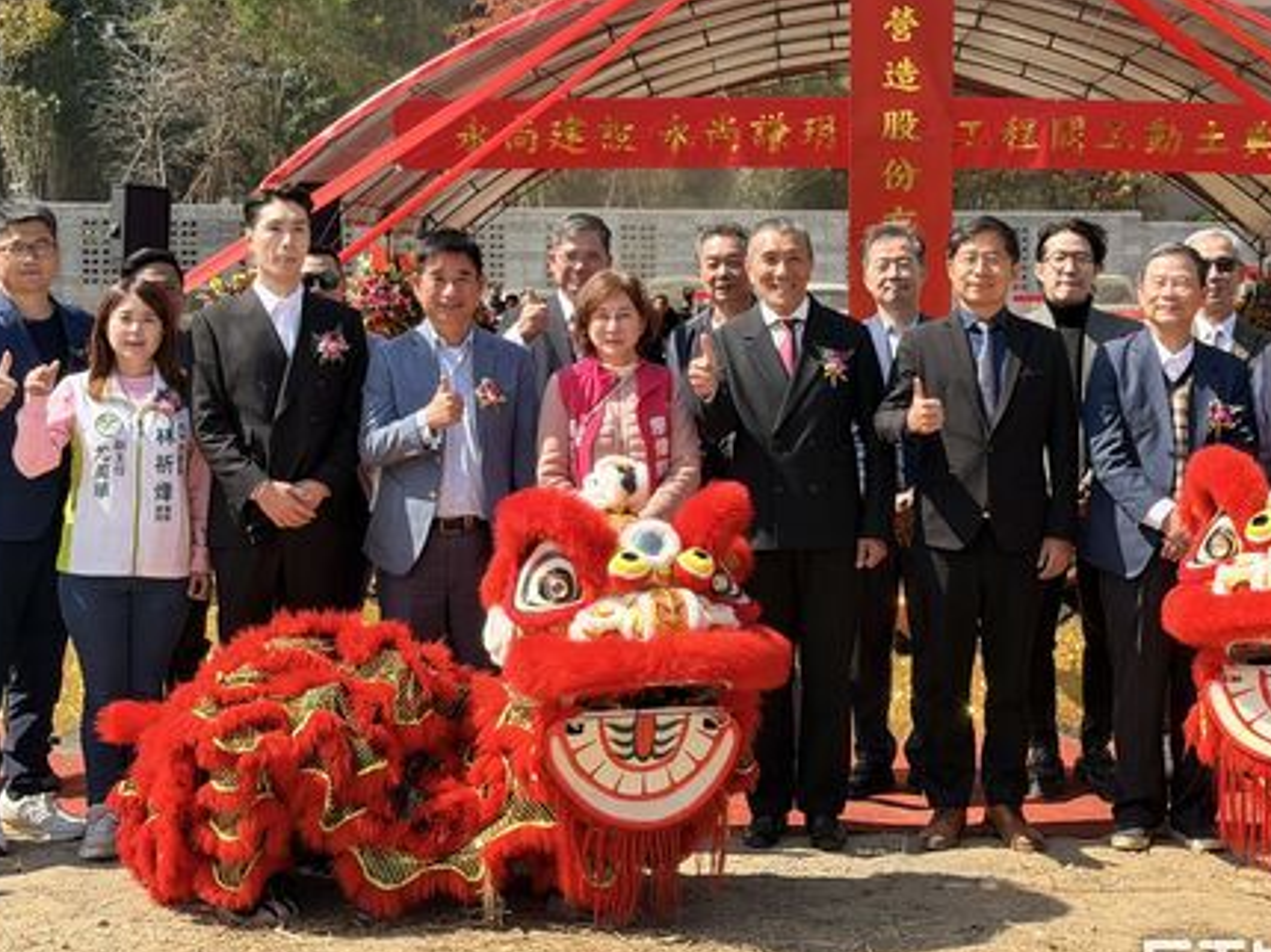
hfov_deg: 28.9
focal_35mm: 67
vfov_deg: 21.9
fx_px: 2459
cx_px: 795
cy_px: 361
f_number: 1.78
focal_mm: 6.76
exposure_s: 1/2146
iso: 64
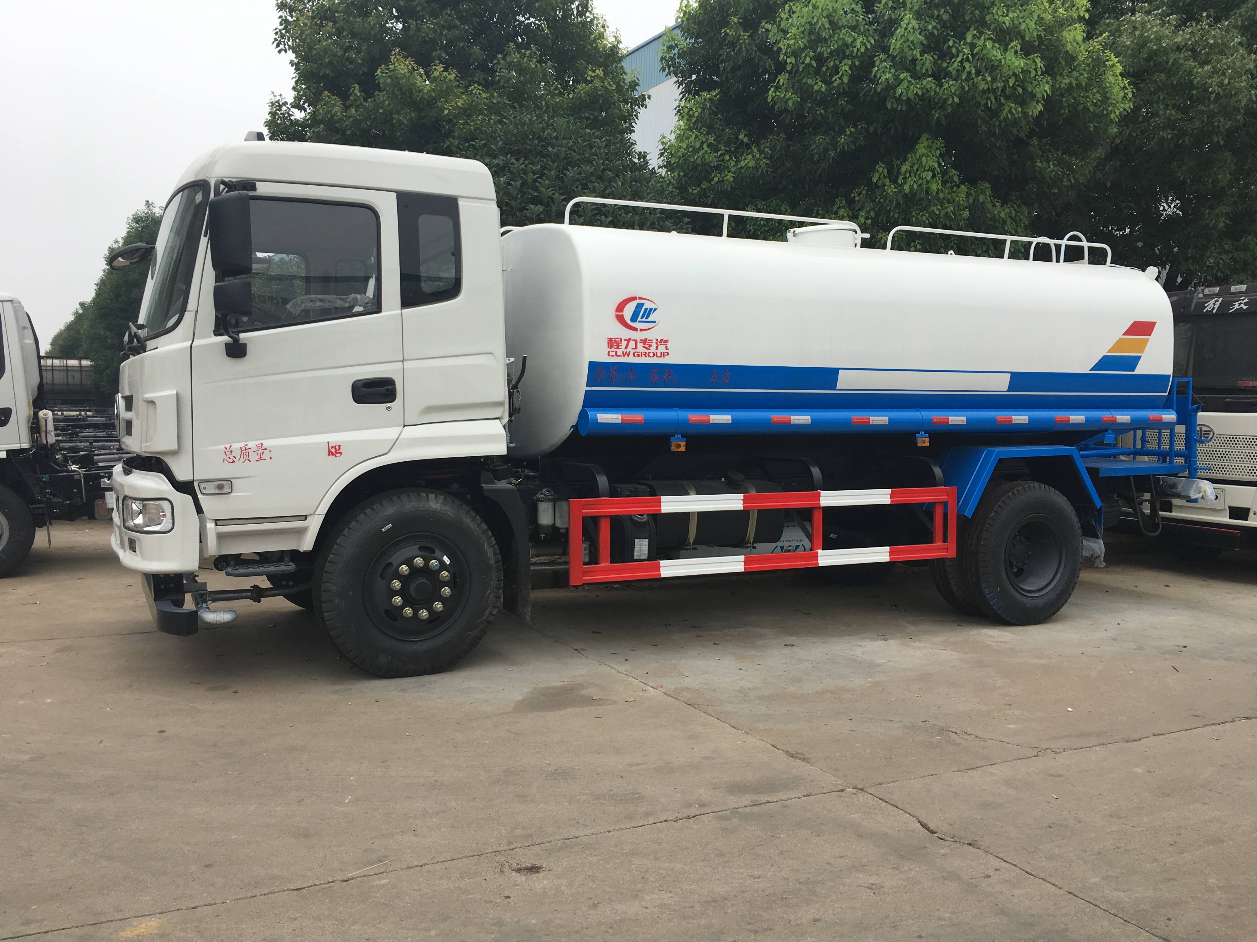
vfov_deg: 48.2
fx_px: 1053
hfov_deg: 61.7
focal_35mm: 29
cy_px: 471
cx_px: 628
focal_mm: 4.15
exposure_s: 1/884
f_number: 2.2
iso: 25
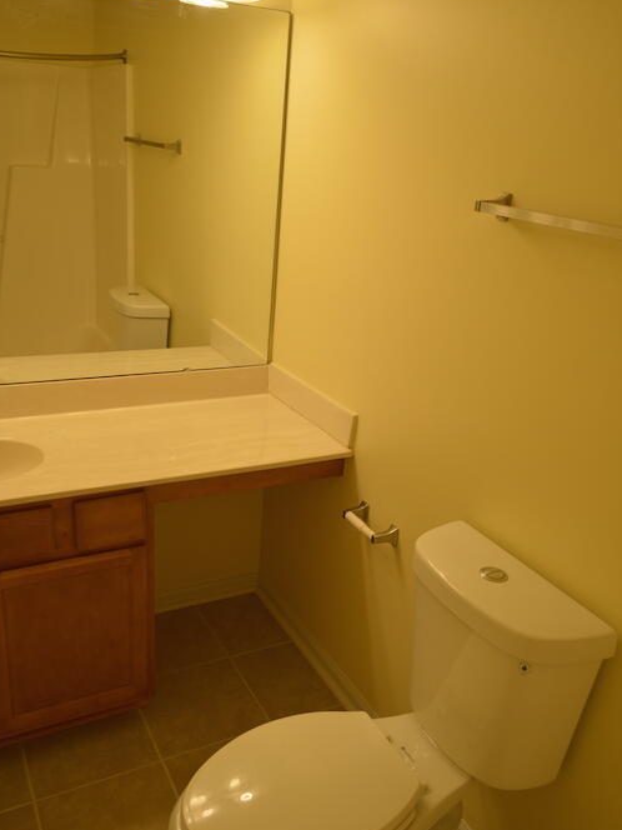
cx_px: 308
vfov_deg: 60.0
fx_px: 719
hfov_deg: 46.8
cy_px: 429
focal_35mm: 30
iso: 100
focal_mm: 18
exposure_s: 1/100
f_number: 3.5
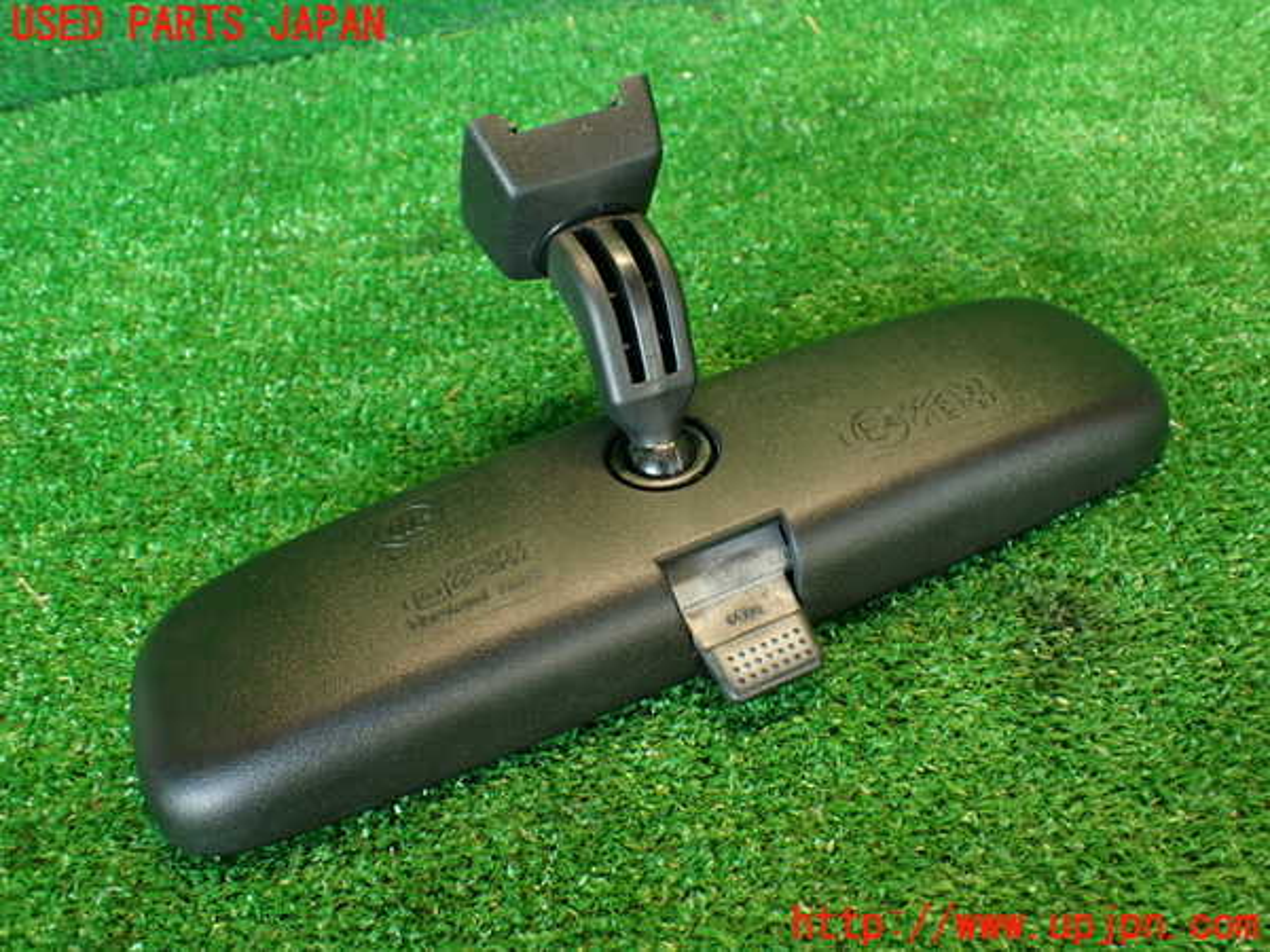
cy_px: 476
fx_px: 1174
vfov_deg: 44.2
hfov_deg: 56.8
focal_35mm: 32
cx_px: 635
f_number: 2.4
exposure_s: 1/30
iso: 320
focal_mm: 5.79
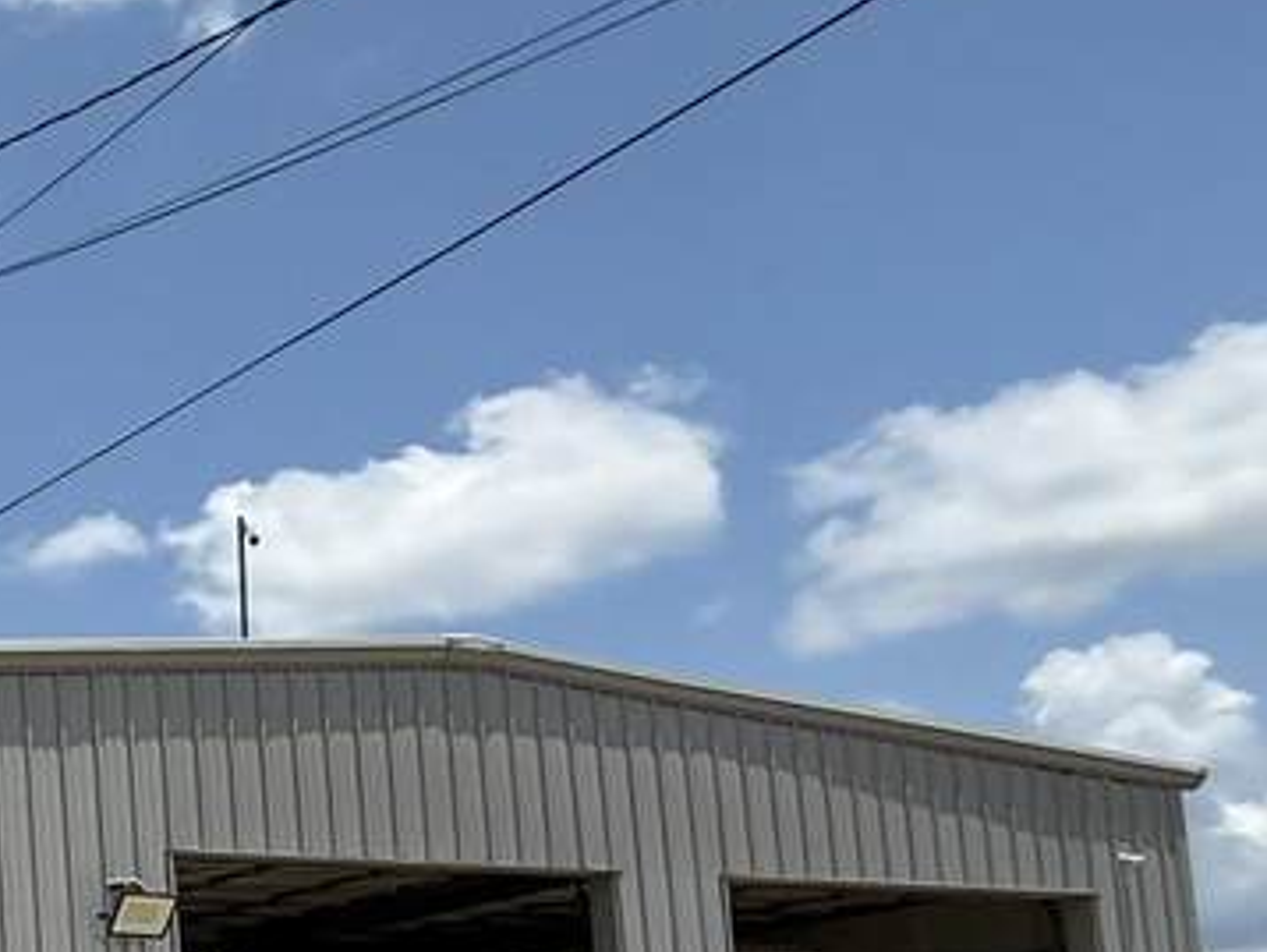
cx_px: -651
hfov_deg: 26.8
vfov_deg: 26.9
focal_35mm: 50
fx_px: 1831
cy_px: 1030
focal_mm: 2.22
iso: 50
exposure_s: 1/2717
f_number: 2.2
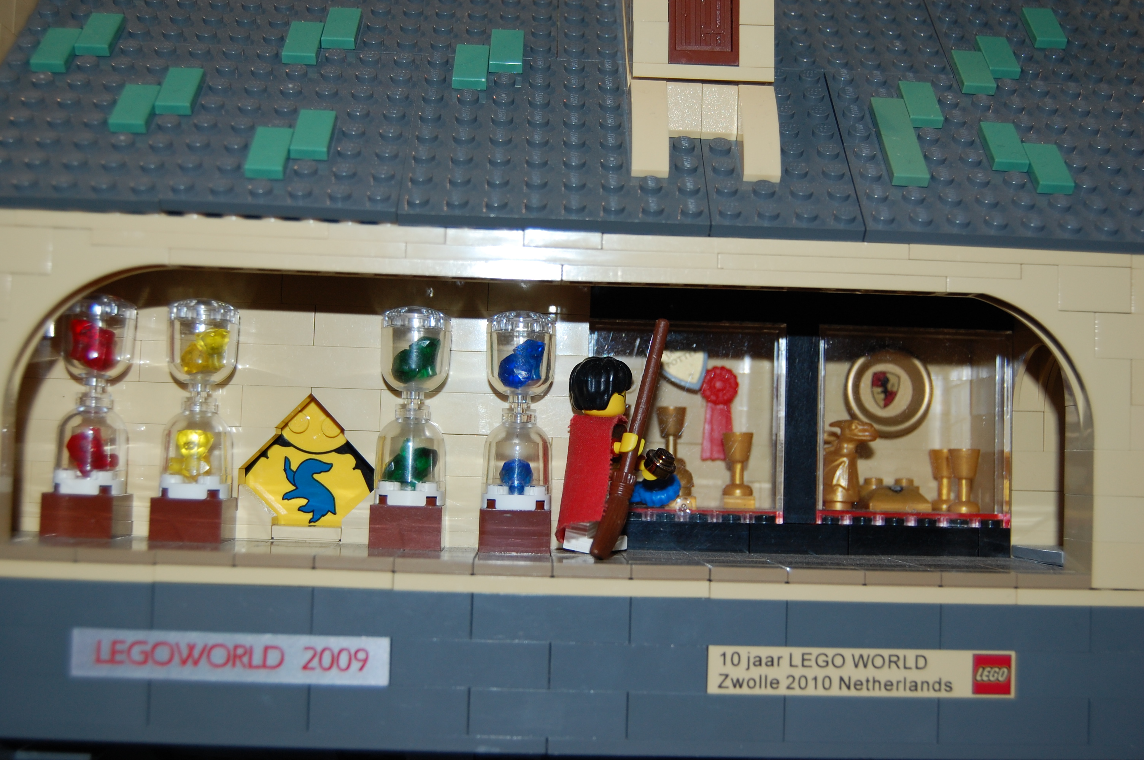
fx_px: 1429
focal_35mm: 45
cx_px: 572
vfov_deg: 29.8
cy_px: 380
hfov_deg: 43.6
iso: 320
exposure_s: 1/60
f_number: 4.2
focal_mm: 30
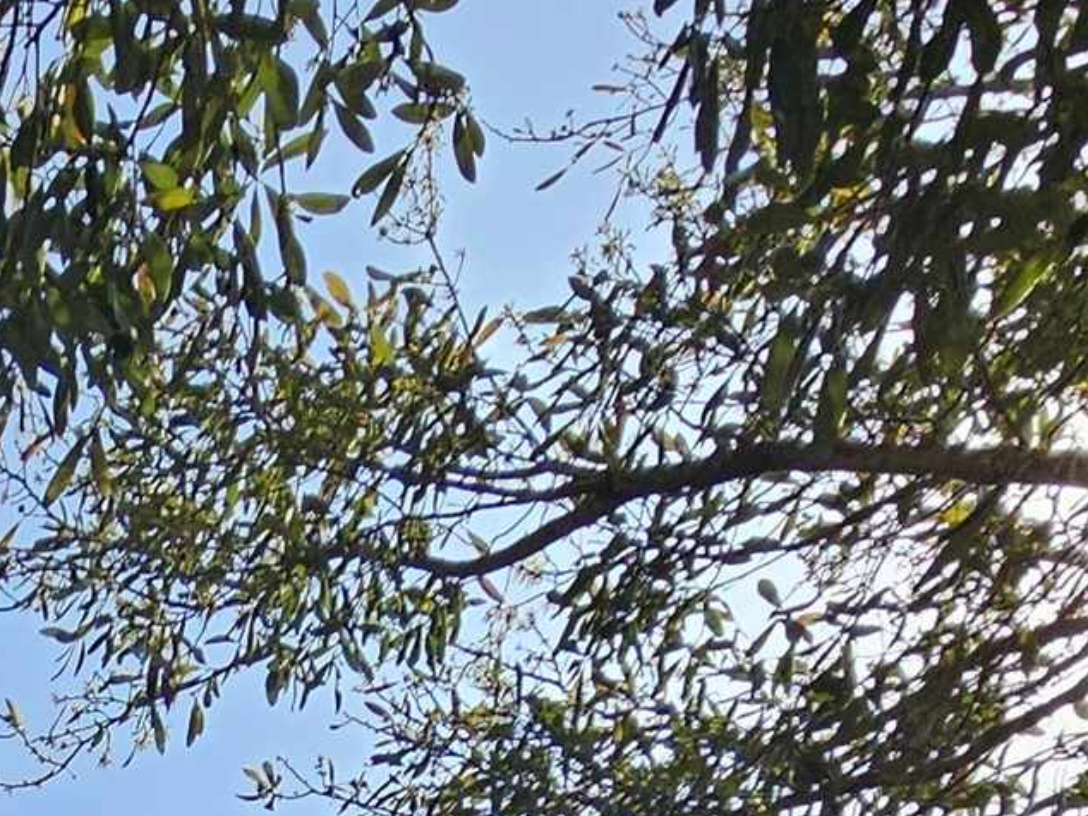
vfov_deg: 15.4
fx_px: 1979
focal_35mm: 63
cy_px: 1855
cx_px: -366
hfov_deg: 25.8
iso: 50
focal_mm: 2.2
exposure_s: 1/1844
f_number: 2.2
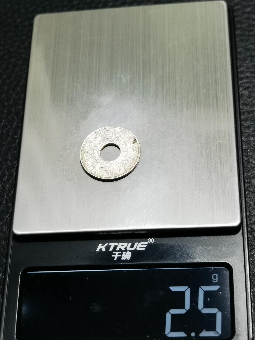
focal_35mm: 64
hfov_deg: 22.9
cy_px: 170
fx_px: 629
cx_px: 128
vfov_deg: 30.3
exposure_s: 1/100
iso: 125
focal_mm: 6.67
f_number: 1.9
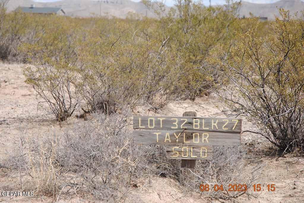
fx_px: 888
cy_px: 102
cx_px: 152
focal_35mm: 105
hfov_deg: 19.4
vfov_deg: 13.1
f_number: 5.6
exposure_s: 1/500
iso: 125
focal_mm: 70
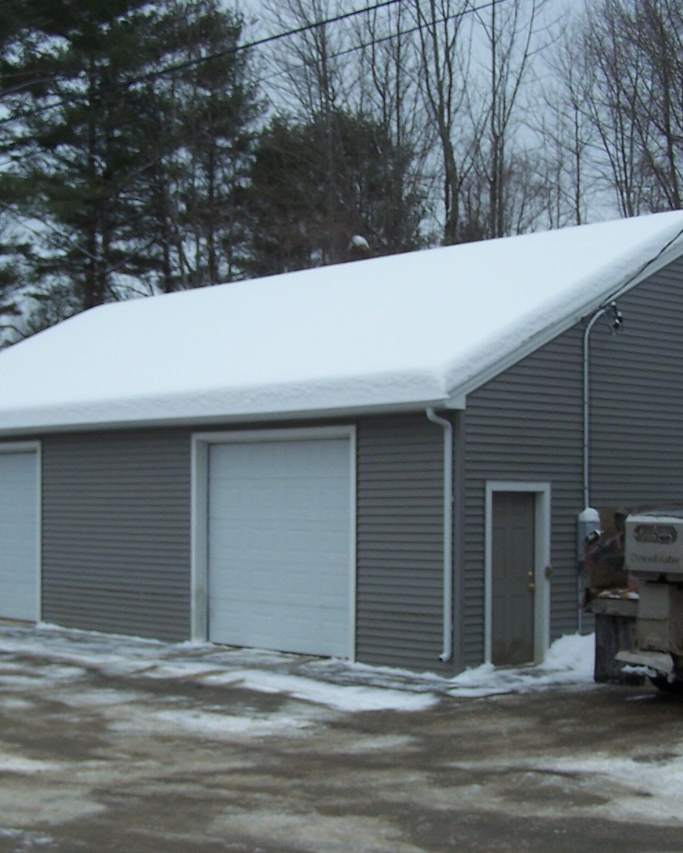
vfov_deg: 30.9
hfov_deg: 25.0
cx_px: 311
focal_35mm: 61
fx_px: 1541
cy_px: 492
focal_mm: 6.3
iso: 80
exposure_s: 1/1000
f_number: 2.8
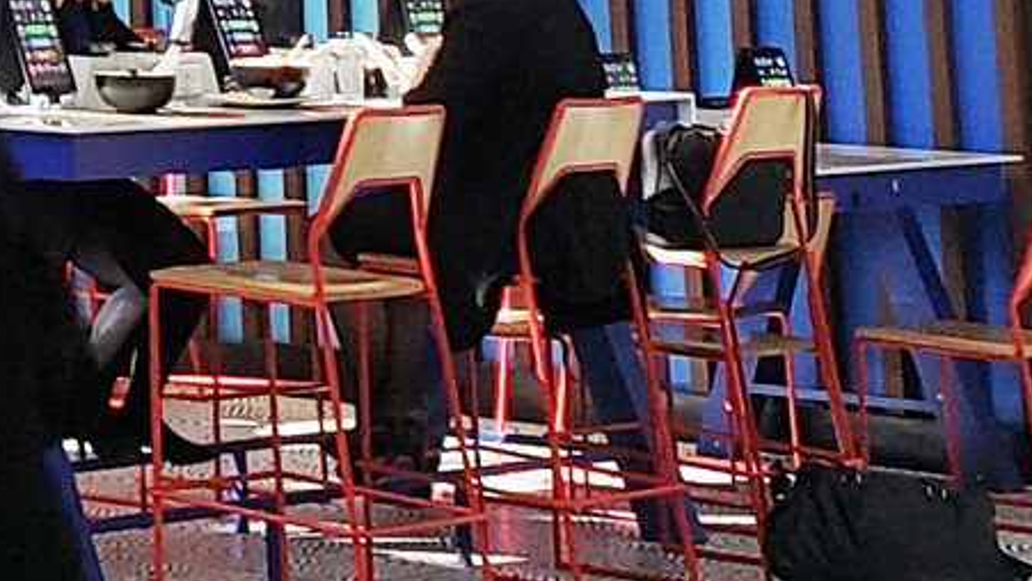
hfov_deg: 12.1
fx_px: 4161
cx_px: -1235
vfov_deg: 7.4
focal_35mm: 152
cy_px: -858
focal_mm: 4.3
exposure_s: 1/60
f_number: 2.4
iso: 125
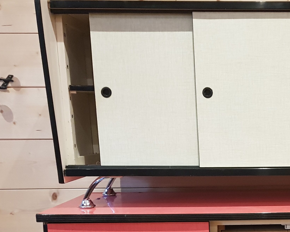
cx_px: 288
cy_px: 241
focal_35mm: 62
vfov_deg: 23.4
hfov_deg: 28.6
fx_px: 532
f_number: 1.7
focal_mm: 4.2
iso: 250
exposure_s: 1/25
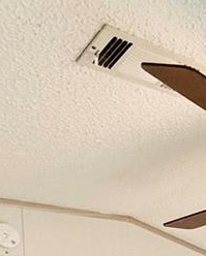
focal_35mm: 66
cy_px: 453
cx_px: 369
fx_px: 502
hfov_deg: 18.3
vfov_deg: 20.7
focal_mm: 2.22
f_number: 2.2
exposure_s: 1/120
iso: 200
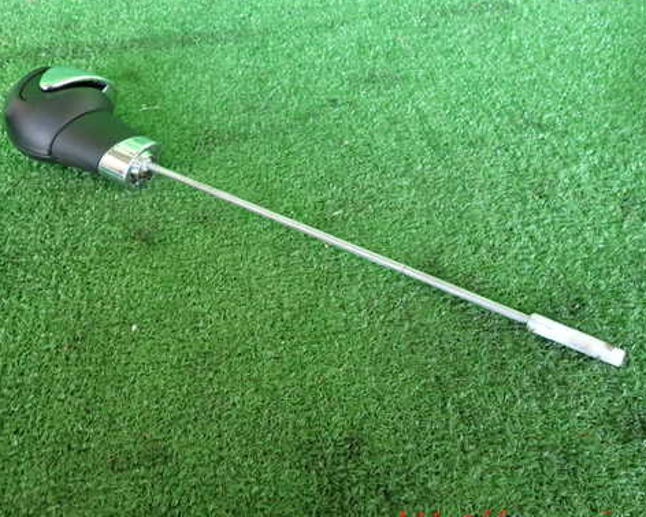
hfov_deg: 57.1
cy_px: 234
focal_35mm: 31
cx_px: 298
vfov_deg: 47.1
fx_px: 593
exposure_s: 1/30
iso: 320
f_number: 2
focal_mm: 4.5
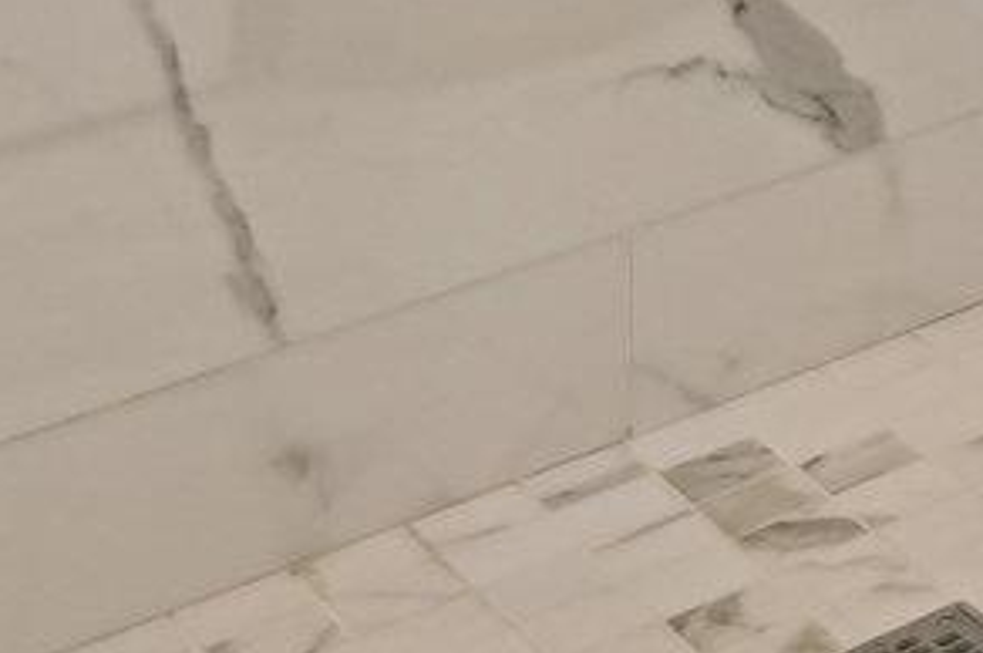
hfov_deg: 11.1
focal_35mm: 114
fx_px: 3112
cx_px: 2966
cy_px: -1148
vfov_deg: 9.8
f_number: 8
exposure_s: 1/20
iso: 400
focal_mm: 18.5
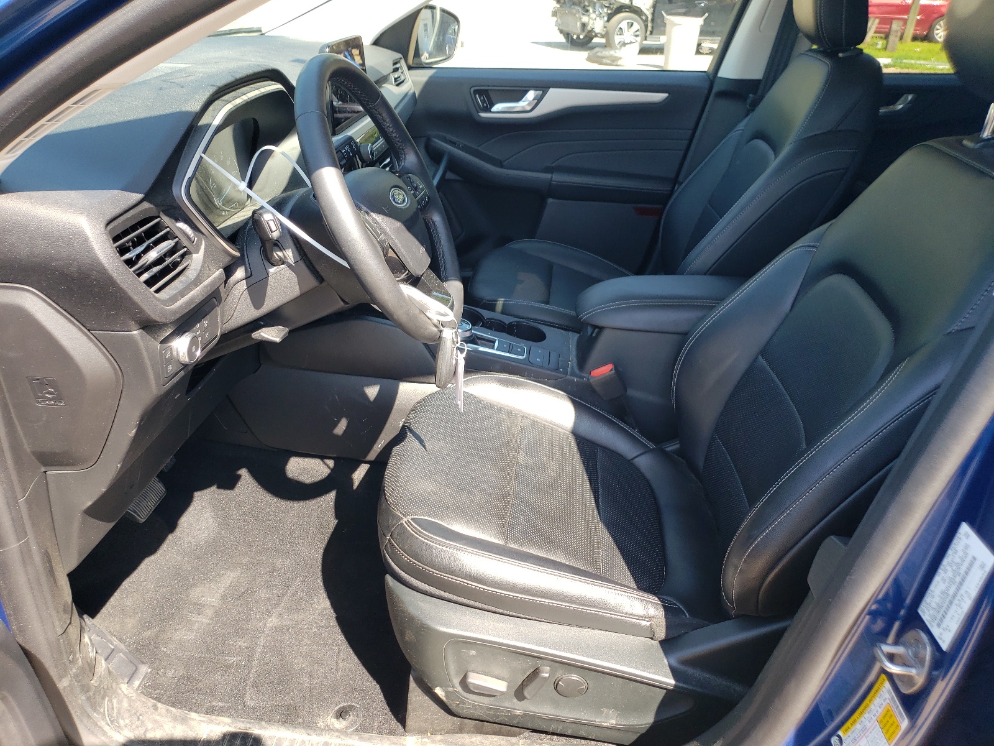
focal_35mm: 26
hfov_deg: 67.3
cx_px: 497
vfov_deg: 53.1
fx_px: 747
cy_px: 373
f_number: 1.5
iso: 50
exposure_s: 1/286
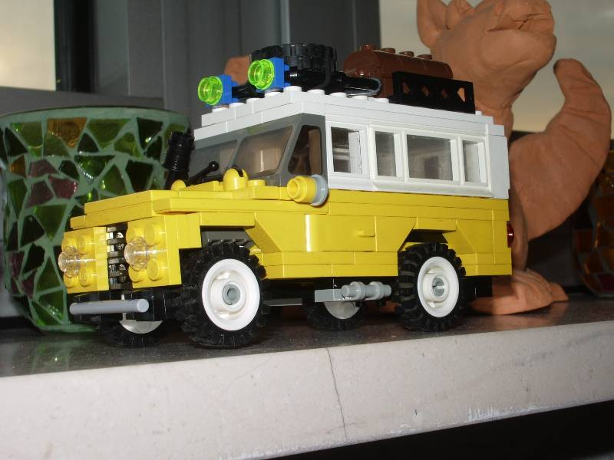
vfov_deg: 23.7
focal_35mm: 62
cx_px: 307
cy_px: 230
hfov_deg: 31.2
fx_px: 1100
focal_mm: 10.2
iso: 50
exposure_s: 1/50
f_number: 5.6
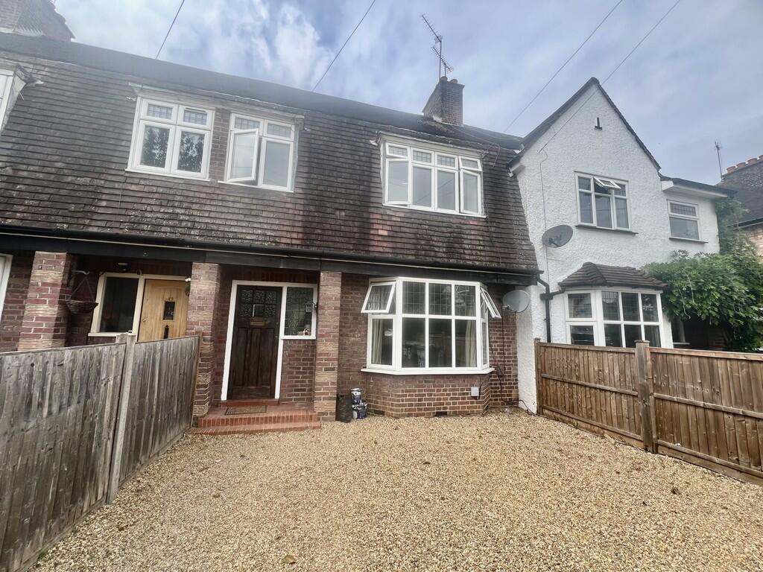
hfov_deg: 106.2
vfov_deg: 89.9
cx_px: 382
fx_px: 287
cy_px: 286
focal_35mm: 13
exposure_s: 1/657
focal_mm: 1.57
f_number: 1.8
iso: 32
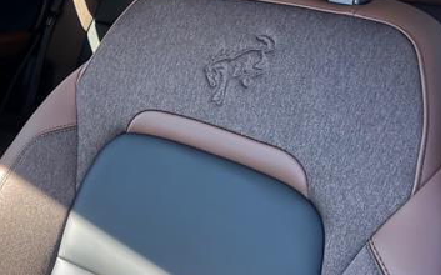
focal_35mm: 50
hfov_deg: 38.0
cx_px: 56
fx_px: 600
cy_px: 45
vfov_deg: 25.2
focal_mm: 5.1
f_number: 1.6
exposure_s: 1/122
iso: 32
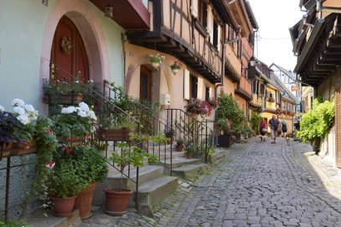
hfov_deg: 45.4
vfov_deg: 31.2
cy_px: 114
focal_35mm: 43
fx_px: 407
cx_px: 170
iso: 200
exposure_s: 1/250
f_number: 5
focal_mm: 42
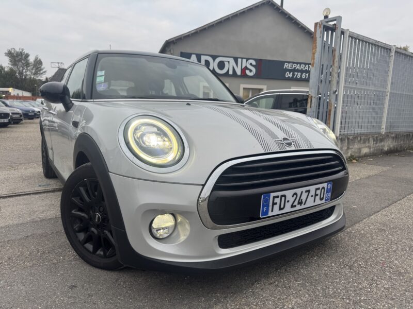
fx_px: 286
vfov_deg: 56.8
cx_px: 206
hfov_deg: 71.6
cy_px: 154
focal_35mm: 24
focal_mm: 6.76
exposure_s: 1/167
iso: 80
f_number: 1.78
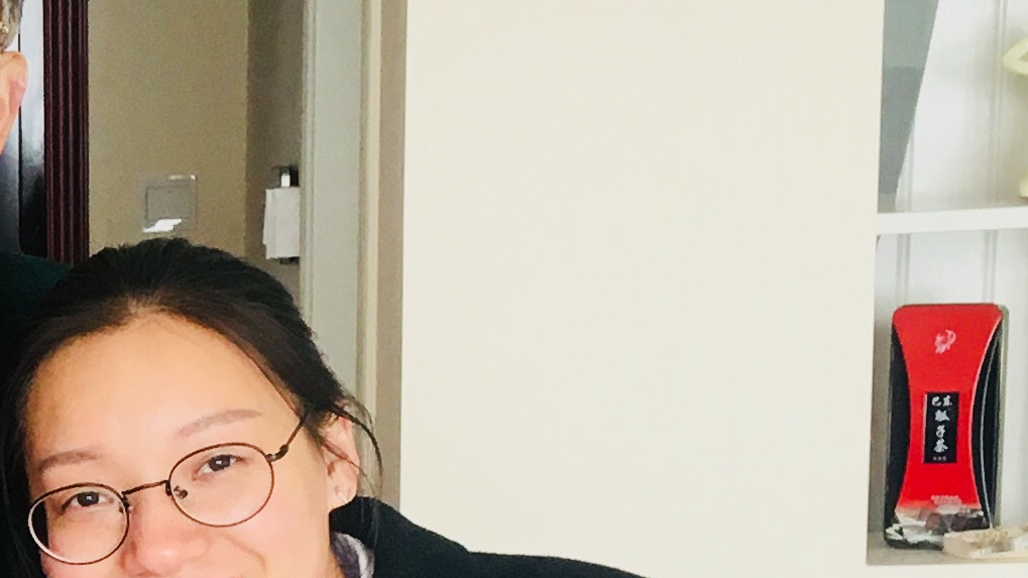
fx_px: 3407
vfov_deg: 9.5
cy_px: 799
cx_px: -604
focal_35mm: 125
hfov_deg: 15.5
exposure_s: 1/33
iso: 25
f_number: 2.2
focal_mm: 4.15
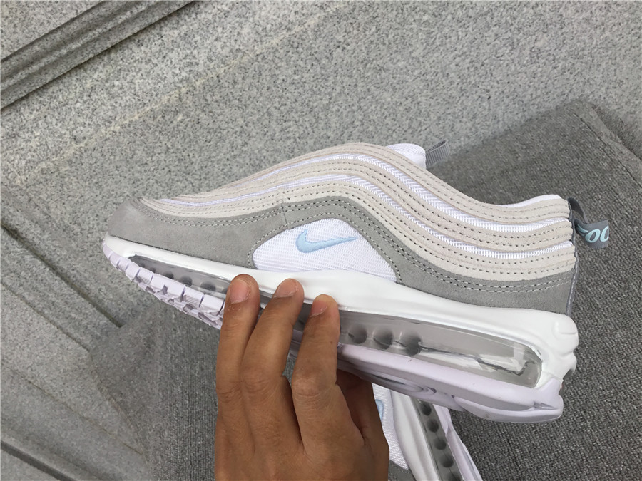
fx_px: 575
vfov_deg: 45.4
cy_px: 240
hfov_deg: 58.4
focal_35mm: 31
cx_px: 321
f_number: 2.4
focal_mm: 3.3
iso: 25
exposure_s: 1/220
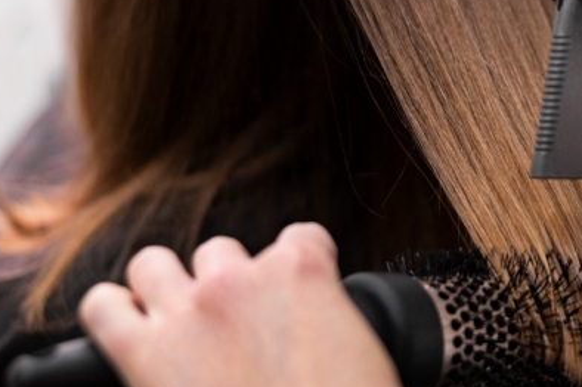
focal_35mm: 130
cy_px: 10
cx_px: 545
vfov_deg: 10.5
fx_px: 2100
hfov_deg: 15.6
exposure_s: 1/320
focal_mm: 50
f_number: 2.5
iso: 640
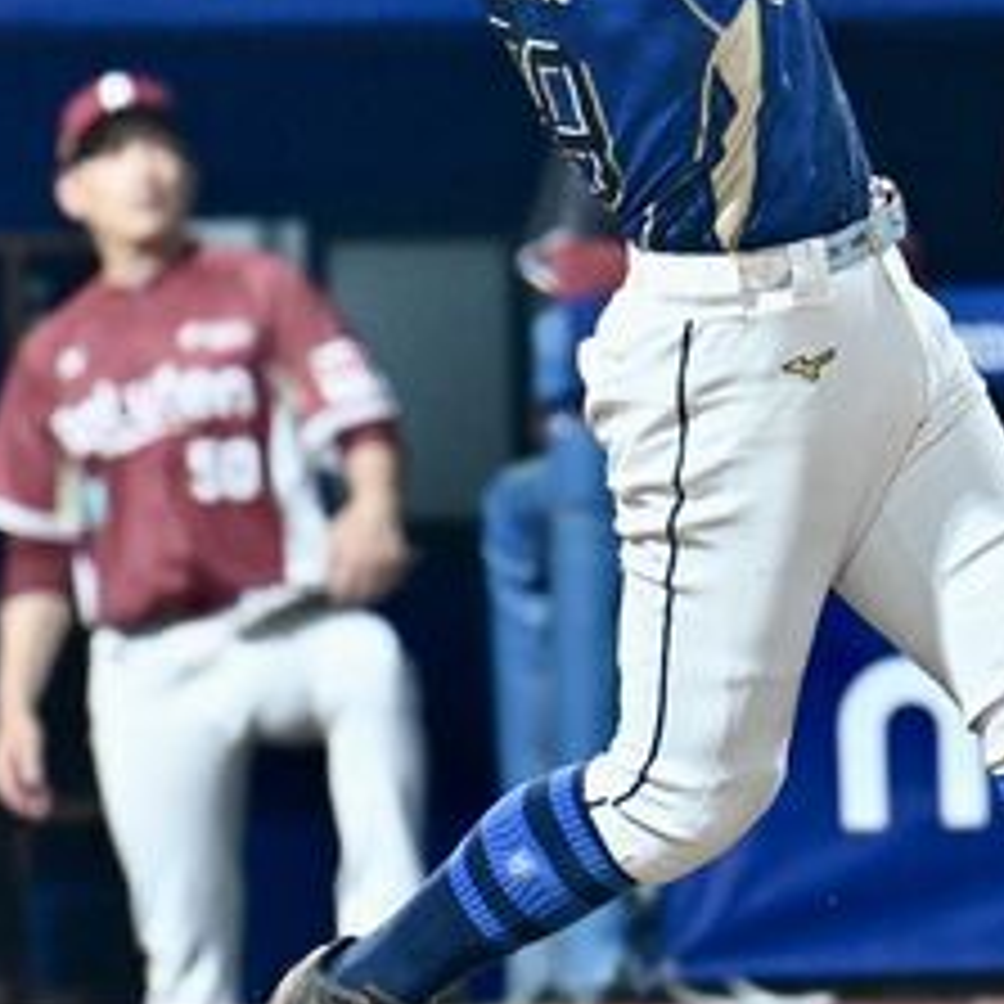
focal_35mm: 640
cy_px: 342
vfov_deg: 2.7
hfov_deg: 2.7
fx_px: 21001
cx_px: 864
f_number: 4
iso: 5000
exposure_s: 1/1000
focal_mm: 280
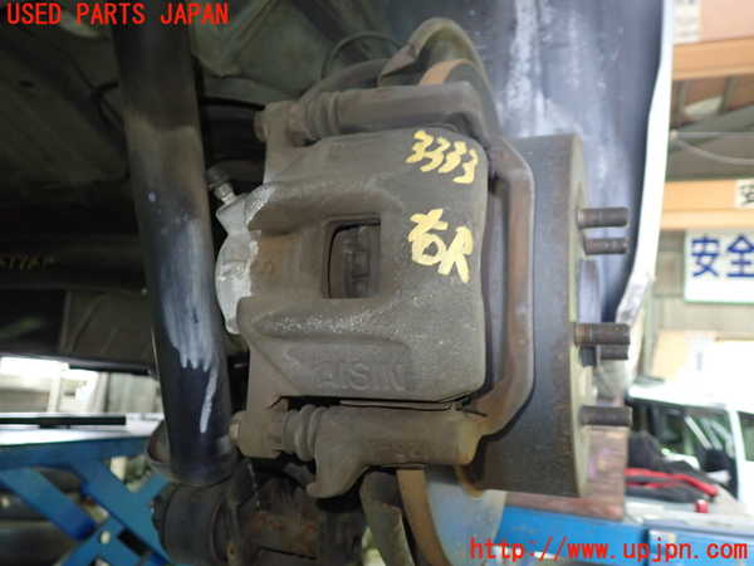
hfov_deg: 60.0
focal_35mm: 30
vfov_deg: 46.8
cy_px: 283
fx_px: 653
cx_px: 377
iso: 500
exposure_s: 1/30
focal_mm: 5.4
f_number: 2.3
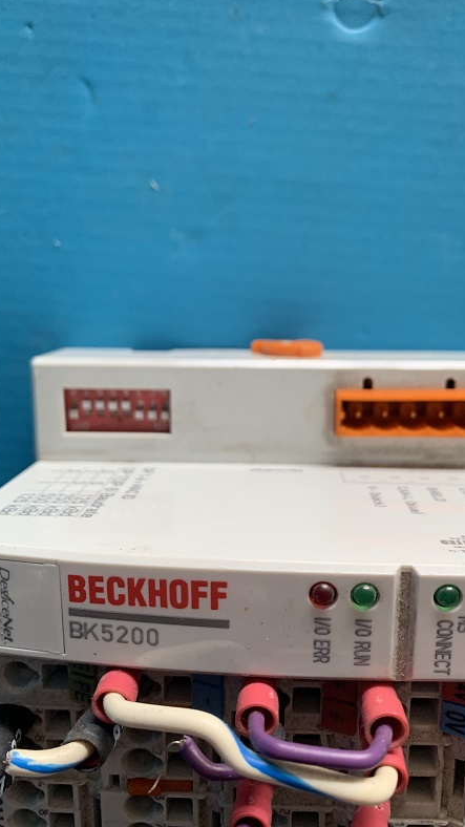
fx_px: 636
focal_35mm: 29
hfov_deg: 40.1
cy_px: 411
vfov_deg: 66.1
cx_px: 268
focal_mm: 4.25
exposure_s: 1/115
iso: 100
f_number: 1.8
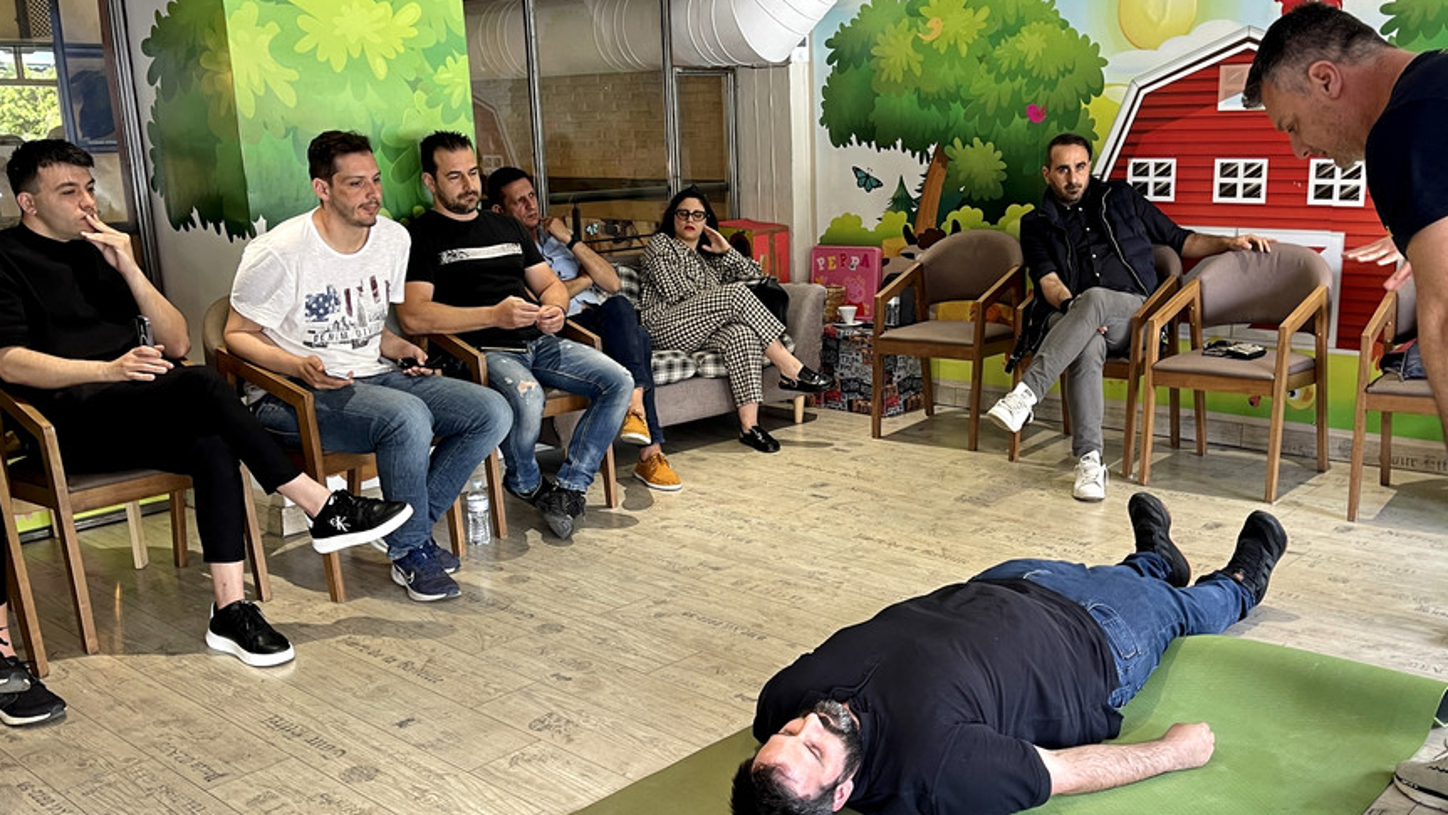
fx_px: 1344
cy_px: 459
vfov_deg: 33.7
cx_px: 793
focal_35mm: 35
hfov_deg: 56.5
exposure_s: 1/50
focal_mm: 5.1
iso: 100
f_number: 1.6
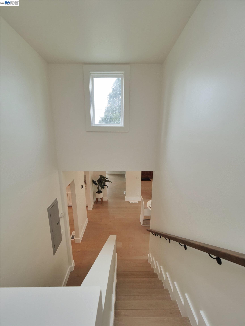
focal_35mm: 14
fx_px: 132
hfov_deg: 85.7
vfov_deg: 102.1
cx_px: 122
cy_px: 163
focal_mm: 7
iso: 800
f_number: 6.3
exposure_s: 1/160
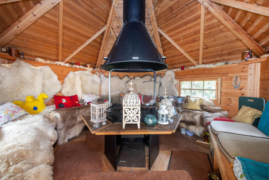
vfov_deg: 77.4
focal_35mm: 15
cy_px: 90
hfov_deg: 100.4
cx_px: 134
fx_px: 112
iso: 400
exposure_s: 1/4
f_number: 5.6
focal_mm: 10
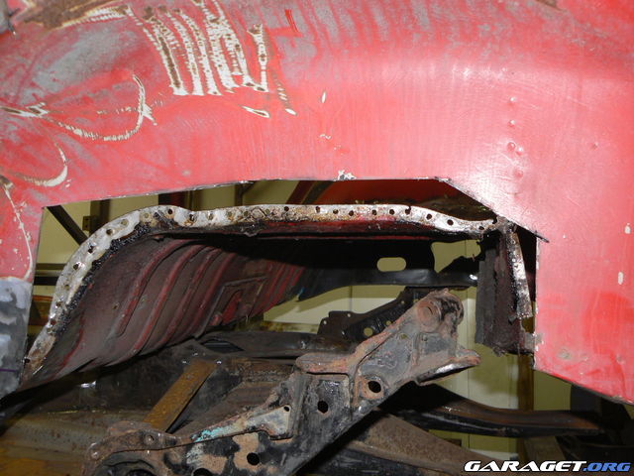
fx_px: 659
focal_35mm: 36
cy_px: 238
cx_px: 317
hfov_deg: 51.4
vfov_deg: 39.7
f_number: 2.8
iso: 100
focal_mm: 6
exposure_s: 1/30
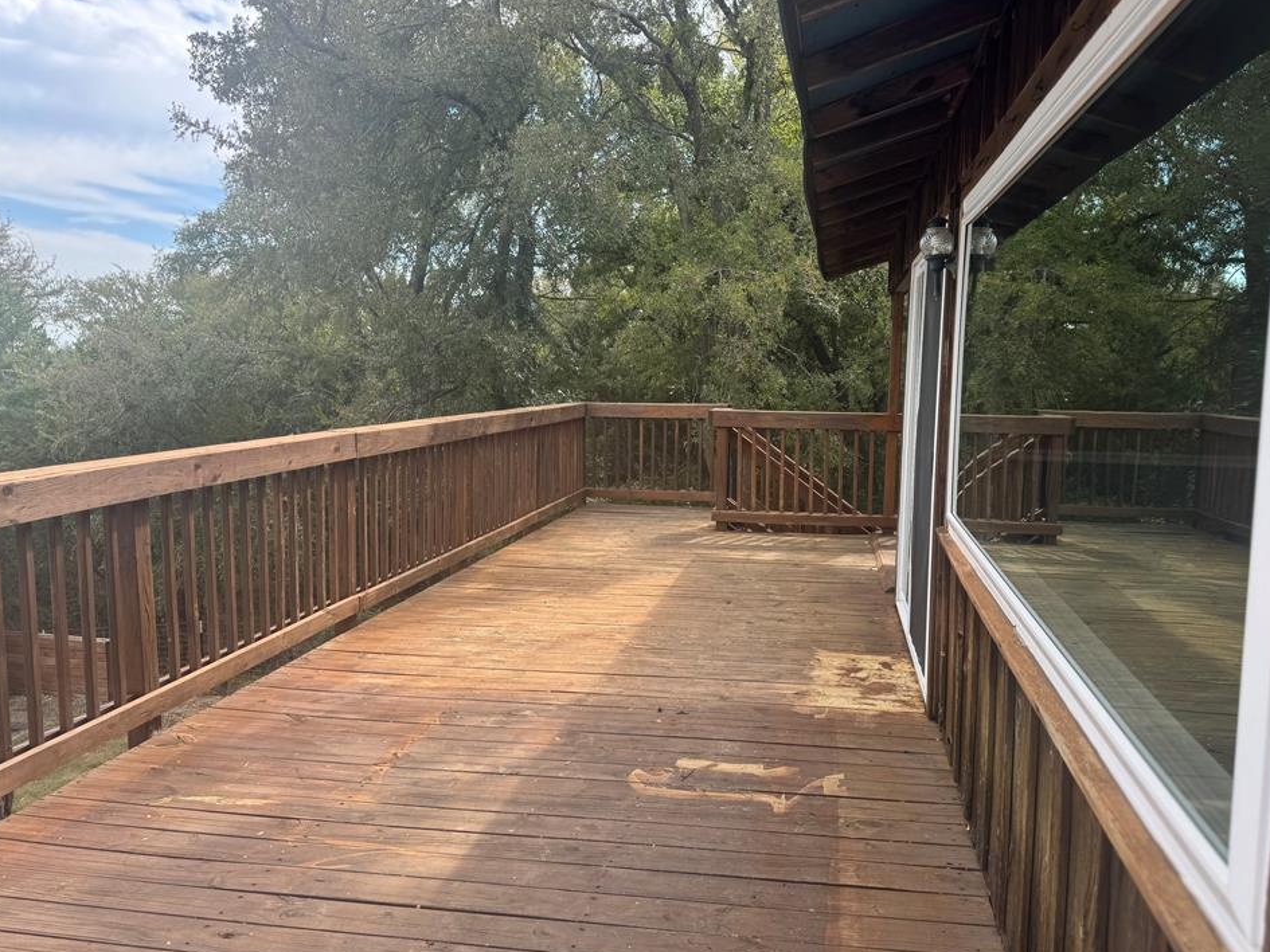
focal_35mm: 26
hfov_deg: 67.2
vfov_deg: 53.1
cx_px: 679
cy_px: 465
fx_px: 954
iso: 80
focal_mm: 6.76
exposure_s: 1/912
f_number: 1.78
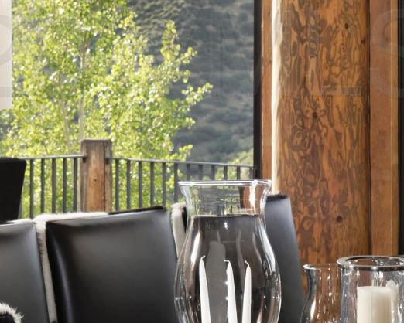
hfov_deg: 12.7
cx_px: 90
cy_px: 53
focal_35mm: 151
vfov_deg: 10.2
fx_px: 1806
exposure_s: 1/20
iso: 200
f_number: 7.1
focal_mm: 28
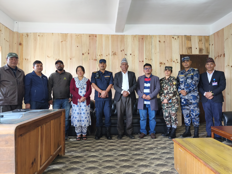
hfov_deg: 73.9
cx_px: 116
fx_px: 154
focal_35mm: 23
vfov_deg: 58.9
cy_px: 87
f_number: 1.65
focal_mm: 6.18
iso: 200
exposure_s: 1/50
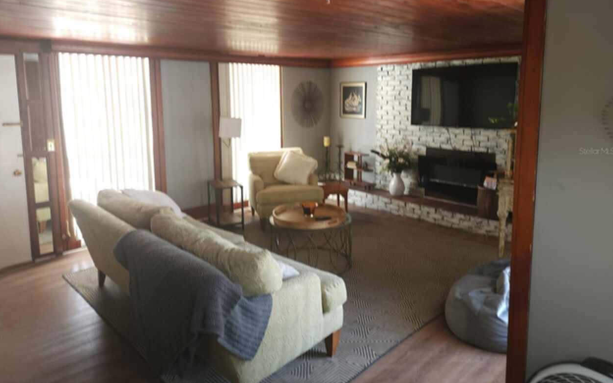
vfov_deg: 48.9
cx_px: 302
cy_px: 151
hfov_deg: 72.5
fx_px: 418
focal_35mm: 25
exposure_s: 1/2
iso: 12
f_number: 1.8
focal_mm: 6.4
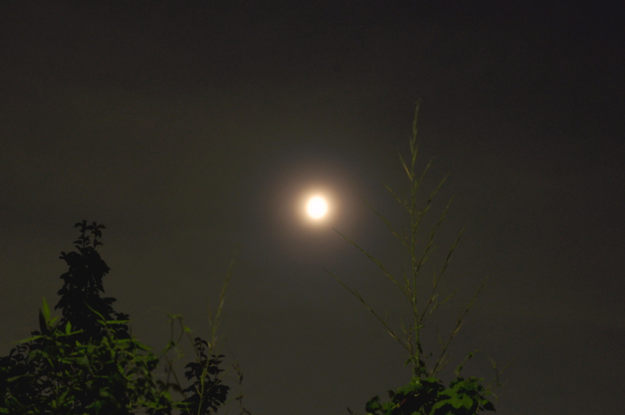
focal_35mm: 63
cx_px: 312
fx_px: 1092
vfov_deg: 21.5
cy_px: 208
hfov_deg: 31.9
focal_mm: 42
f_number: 11
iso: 200
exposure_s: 5
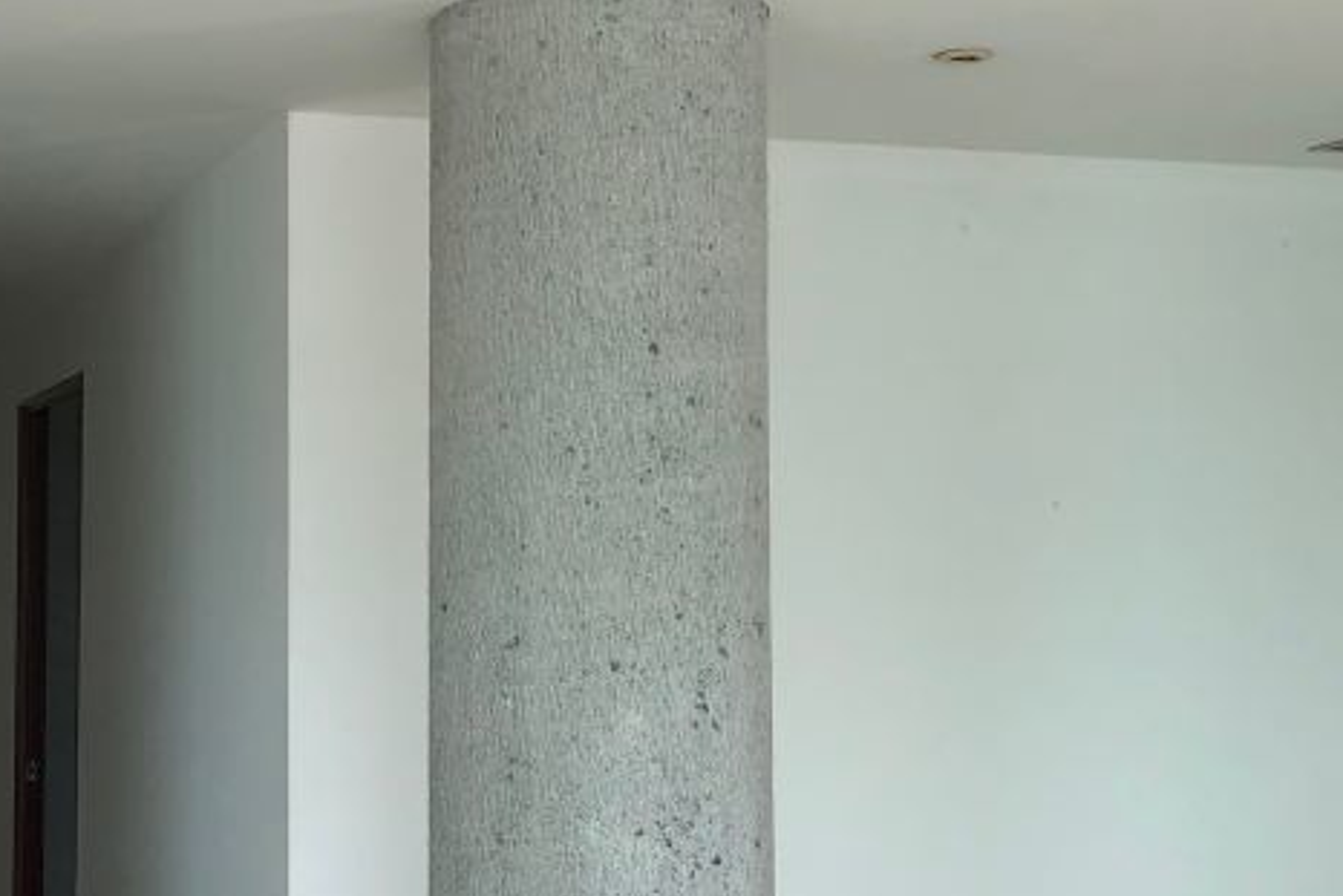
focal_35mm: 64
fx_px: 2388
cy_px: 455
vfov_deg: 21.3
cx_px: 421
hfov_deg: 31.1
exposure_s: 1/120
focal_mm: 3.99
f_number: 1.8
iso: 50
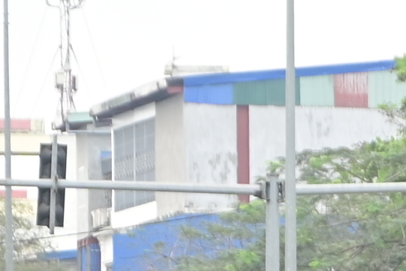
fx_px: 8291
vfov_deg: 1.9
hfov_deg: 2.8
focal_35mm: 735
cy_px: 528
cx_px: 1046
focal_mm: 90
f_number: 8
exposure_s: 1/200
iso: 320
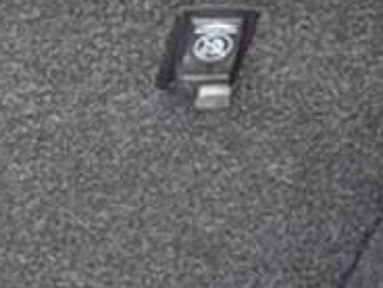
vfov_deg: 7.3
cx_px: -343
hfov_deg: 9.2
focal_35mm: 203
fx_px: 2246
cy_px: 315
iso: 250
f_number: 1.8
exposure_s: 1/50
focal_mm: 5.4
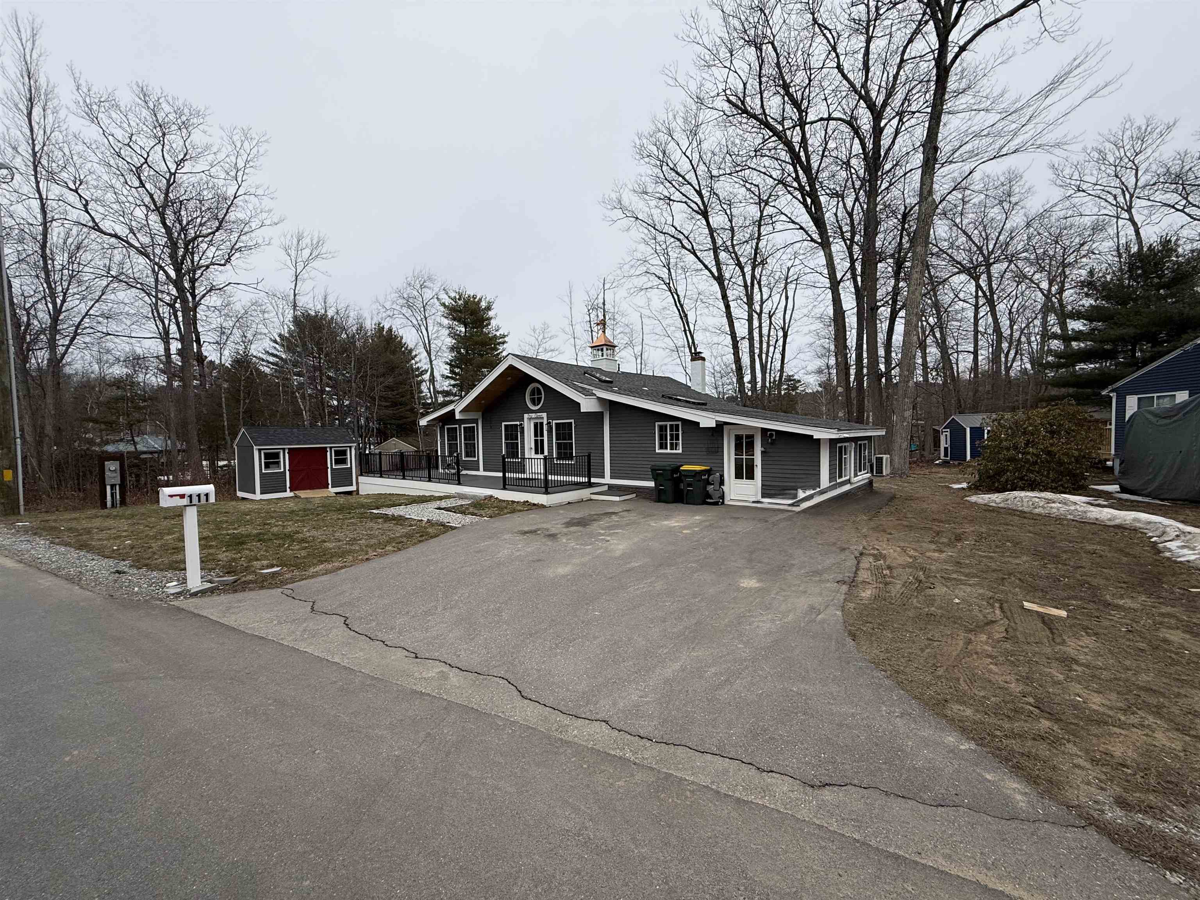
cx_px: 600
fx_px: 485
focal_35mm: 14
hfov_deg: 102.1
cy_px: 450
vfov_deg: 85.7
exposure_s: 1/4425
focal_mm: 2.22
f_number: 2.2
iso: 50
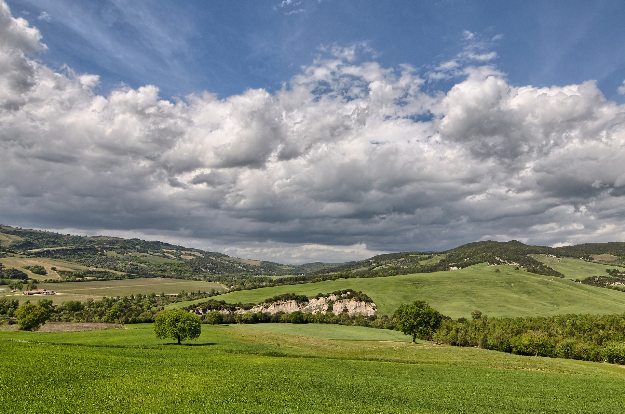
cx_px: 336
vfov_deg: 57.6
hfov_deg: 79.5
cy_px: 182
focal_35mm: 22
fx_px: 375
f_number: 8
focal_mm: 11
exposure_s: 1/640
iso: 100
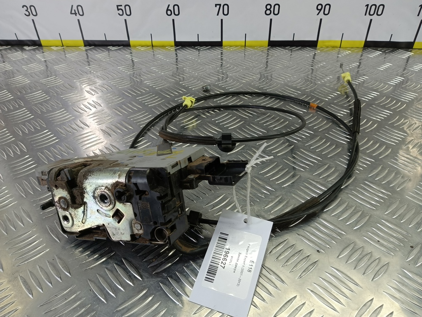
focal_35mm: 23
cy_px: 158
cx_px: 211
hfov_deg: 73.9
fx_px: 280
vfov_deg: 58.9
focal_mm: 4.11
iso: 98
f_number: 1.6
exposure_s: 1/50
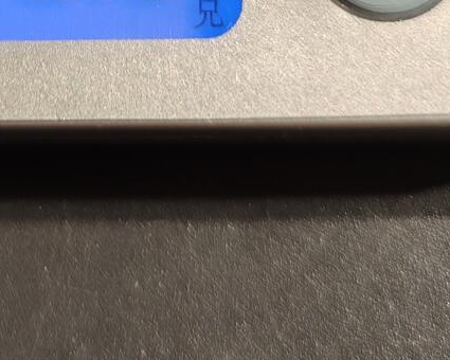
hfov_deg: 19.8
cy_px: -174
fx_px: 1265
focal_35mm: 95
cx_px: 44
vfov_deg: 15.1
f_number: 1.6
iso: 200
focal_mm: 6.06
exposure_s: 1/100
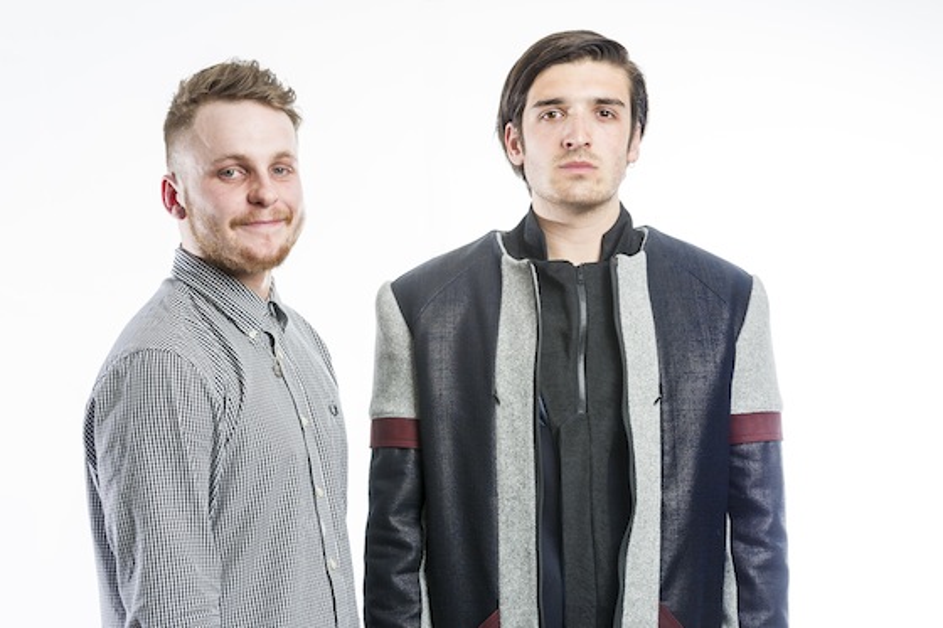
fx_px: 2095
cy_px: 314
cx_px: 472
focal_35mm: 80
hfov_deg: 25.4
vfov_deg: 17.1
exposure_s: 1/200
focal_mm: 80
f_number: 6.3
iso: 250
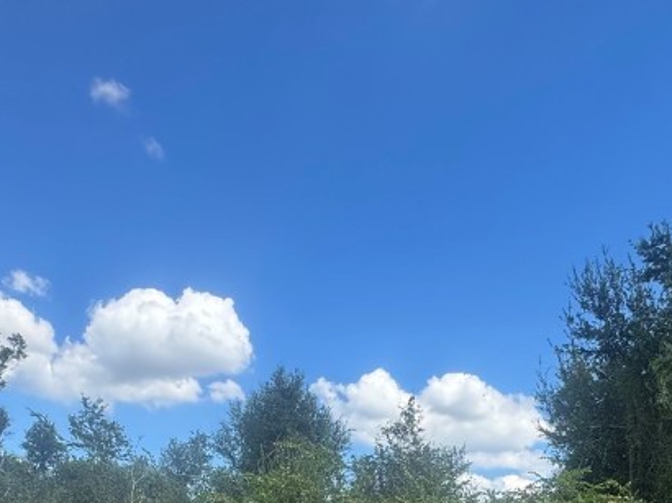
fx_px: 679
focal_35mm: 35
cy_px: 593
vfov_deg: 33.6
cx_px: 329
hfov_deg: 52.6
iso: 50
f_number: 2.2
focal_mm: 2.22
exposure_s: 1/720
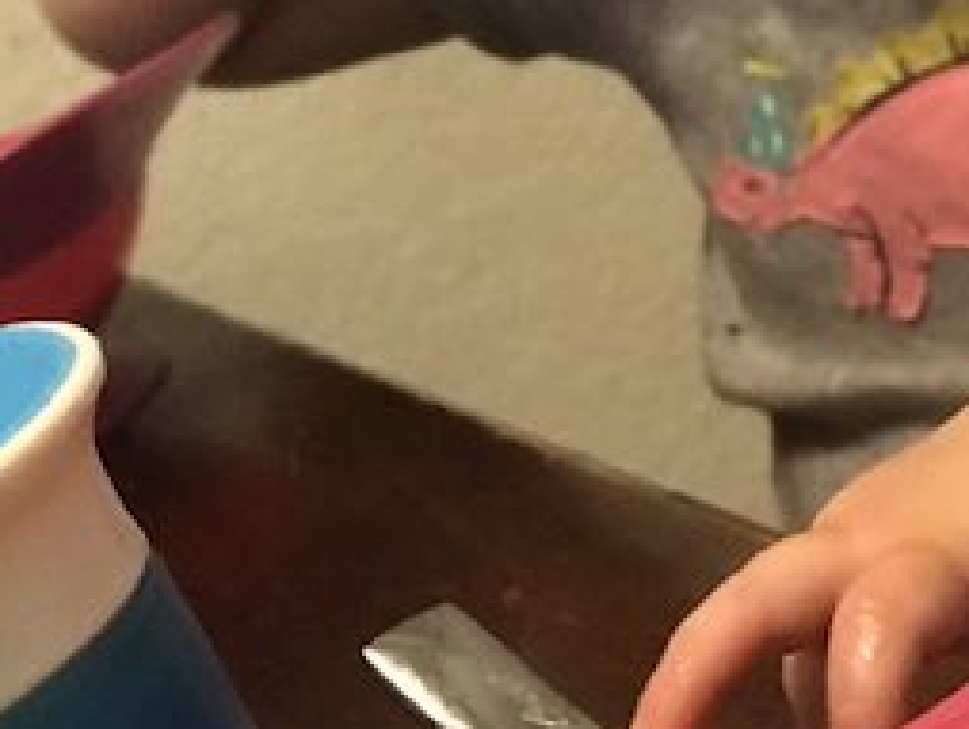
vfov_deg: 8.8
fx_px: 4707
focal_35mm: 168
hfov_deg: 11.5
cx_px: 1144
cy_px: 574
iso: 800
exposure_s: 1/60
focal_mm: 6.6
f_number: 2.8
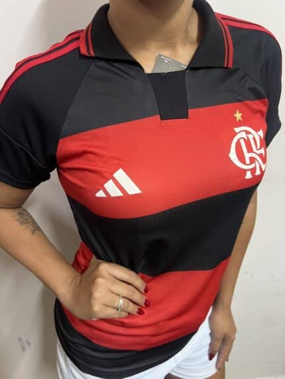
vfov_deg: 67.3
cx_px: 142
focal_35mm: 26
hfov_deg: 53.1
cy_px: 190
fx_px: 285
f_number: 1.5
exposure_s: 1/40
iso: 500
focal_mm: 5.7
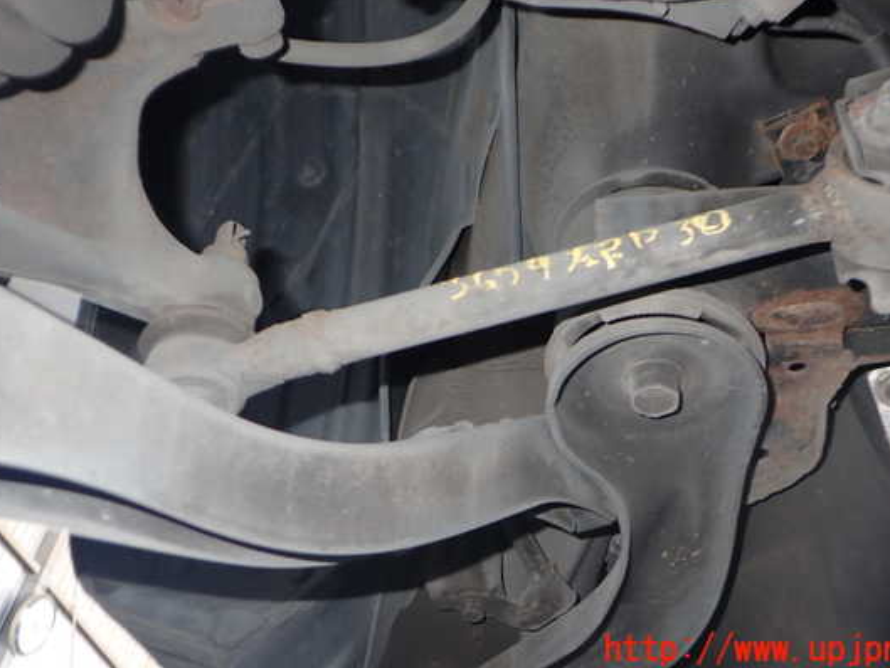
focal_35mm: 34
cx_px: 479
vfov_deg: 41.7
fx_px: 874
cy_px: 293
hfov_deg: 53.9
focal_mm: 5.4
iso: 200
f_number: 2.3
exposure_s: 1/30
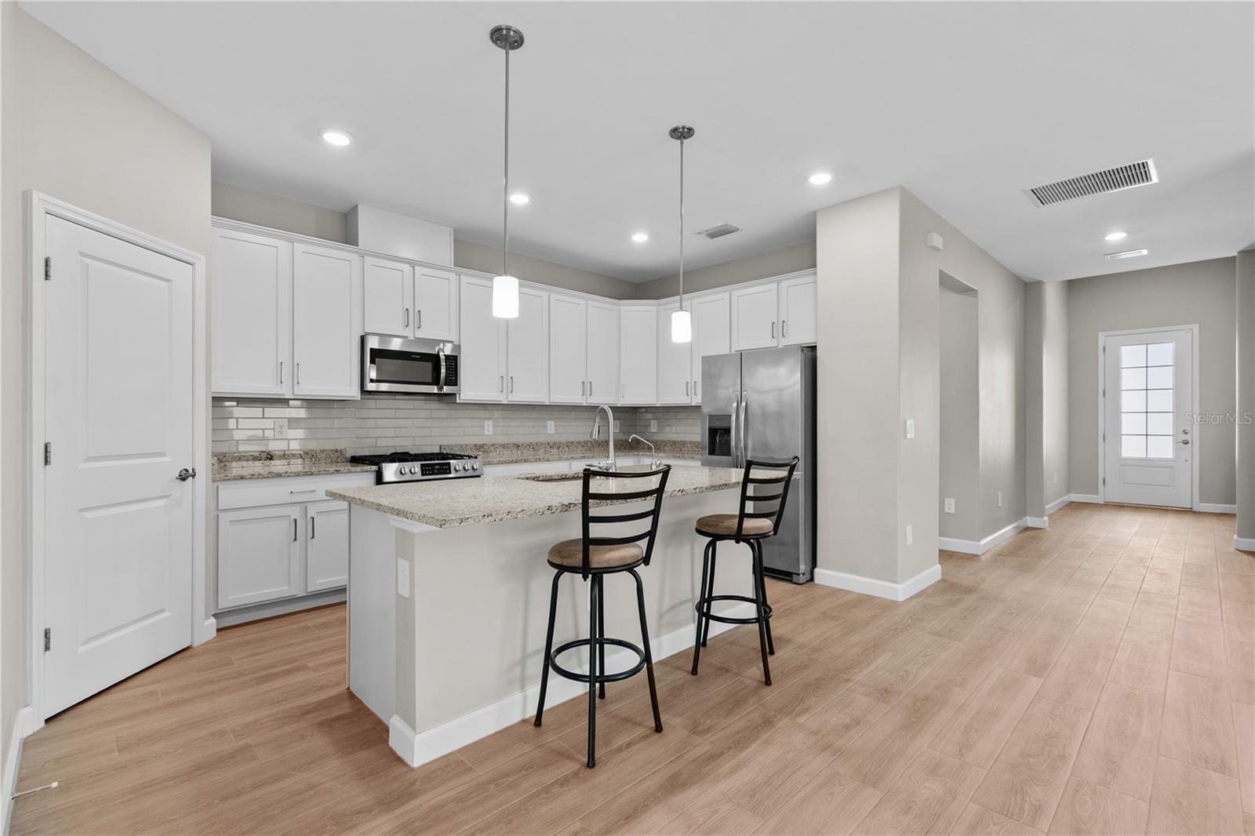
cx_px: 628
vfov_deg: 77.3
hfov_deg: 100.4
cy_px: 418
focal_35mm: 15
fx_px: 523
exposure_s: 1/4
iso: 100
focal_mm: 10
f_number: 7.1
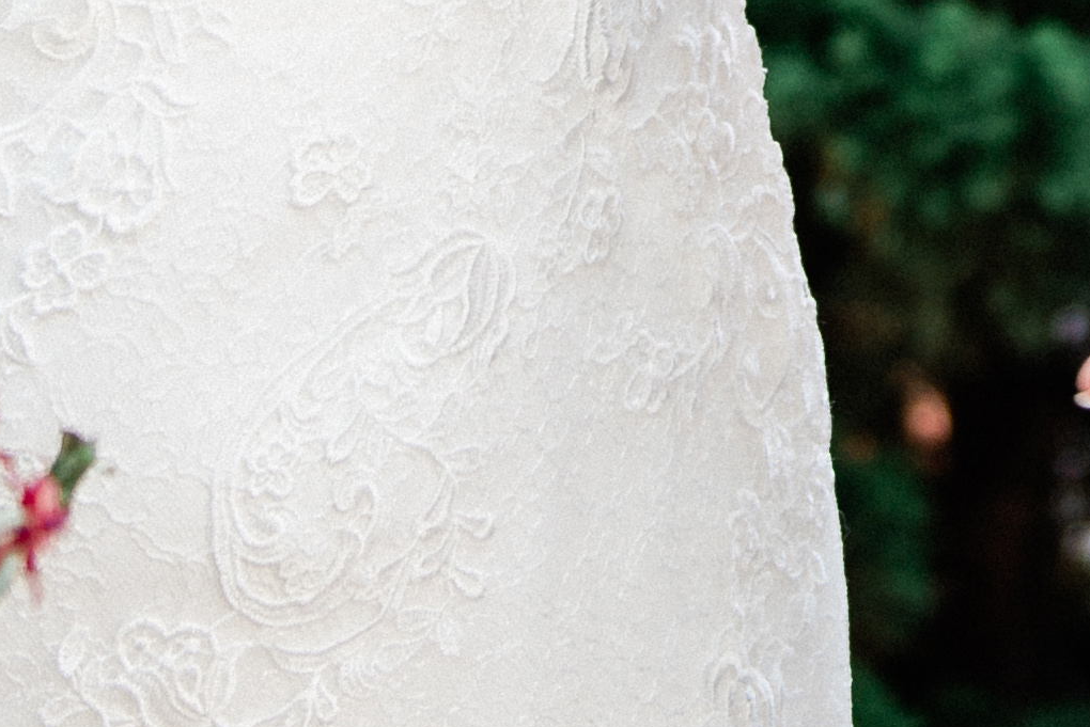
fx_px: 7148
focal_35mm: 236
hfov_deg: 8.7
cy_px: -1000
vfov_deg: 5.6
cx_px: 1157
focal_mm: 40
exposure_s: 1/250
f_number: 2.8
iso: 100
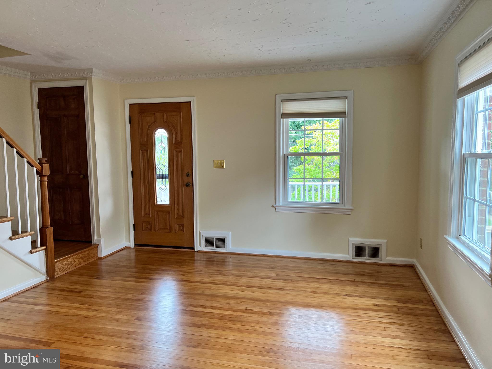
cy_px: 184
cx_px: 246
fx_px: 370
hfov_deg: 67.3
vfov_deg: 53.1
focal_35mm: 26
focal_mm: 5.7
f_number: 1.5
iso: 125
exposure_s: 1/109
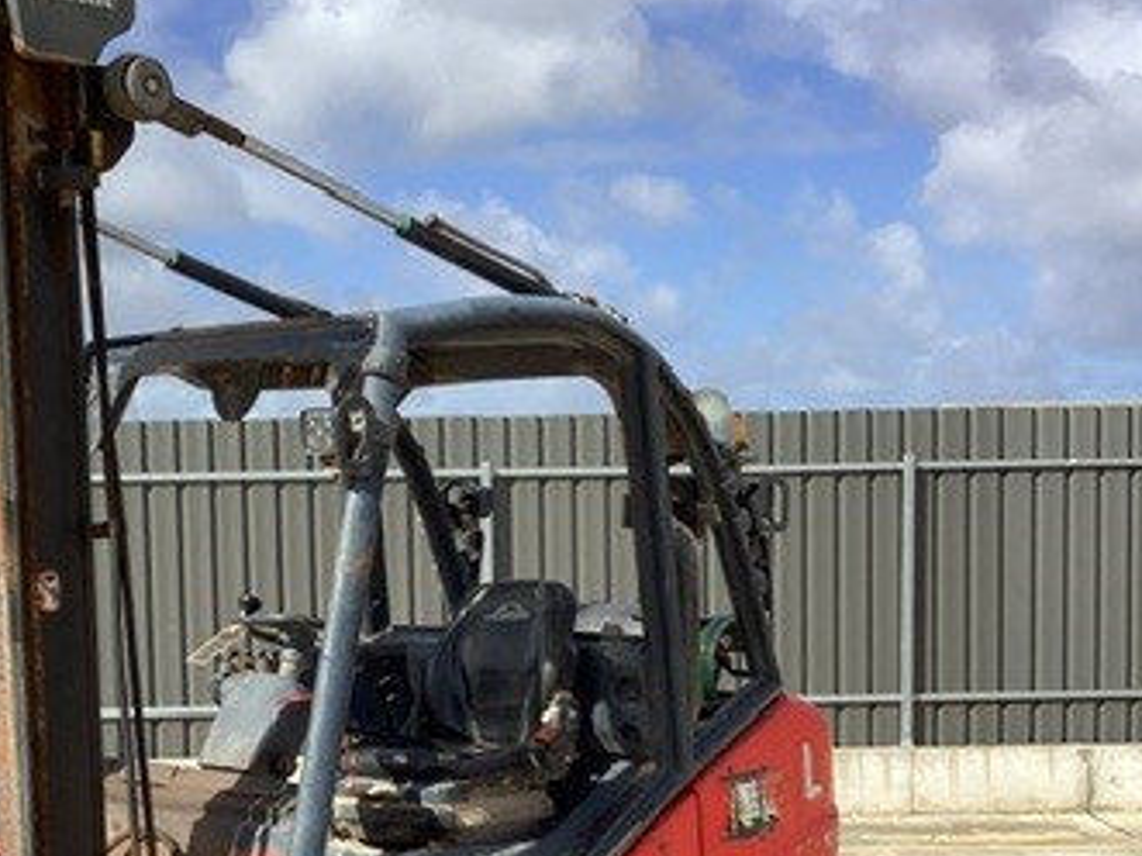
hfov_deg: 31.8
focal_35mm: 60
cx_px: 348
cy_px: 690
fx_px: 1979
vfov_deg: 24.0
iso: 25
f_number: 2.4
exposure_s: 1/1508
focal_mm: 3.3
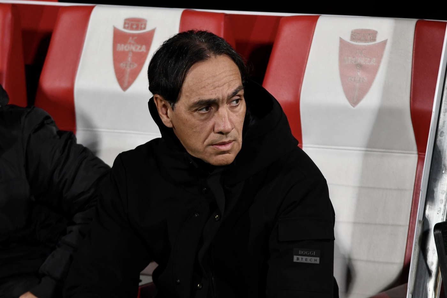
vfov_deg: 7.6
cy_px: 149
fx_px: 2235
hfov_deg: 11.4
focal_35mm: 180
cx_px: 224
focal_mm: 120
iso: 1600
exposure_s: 1/500
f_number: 4
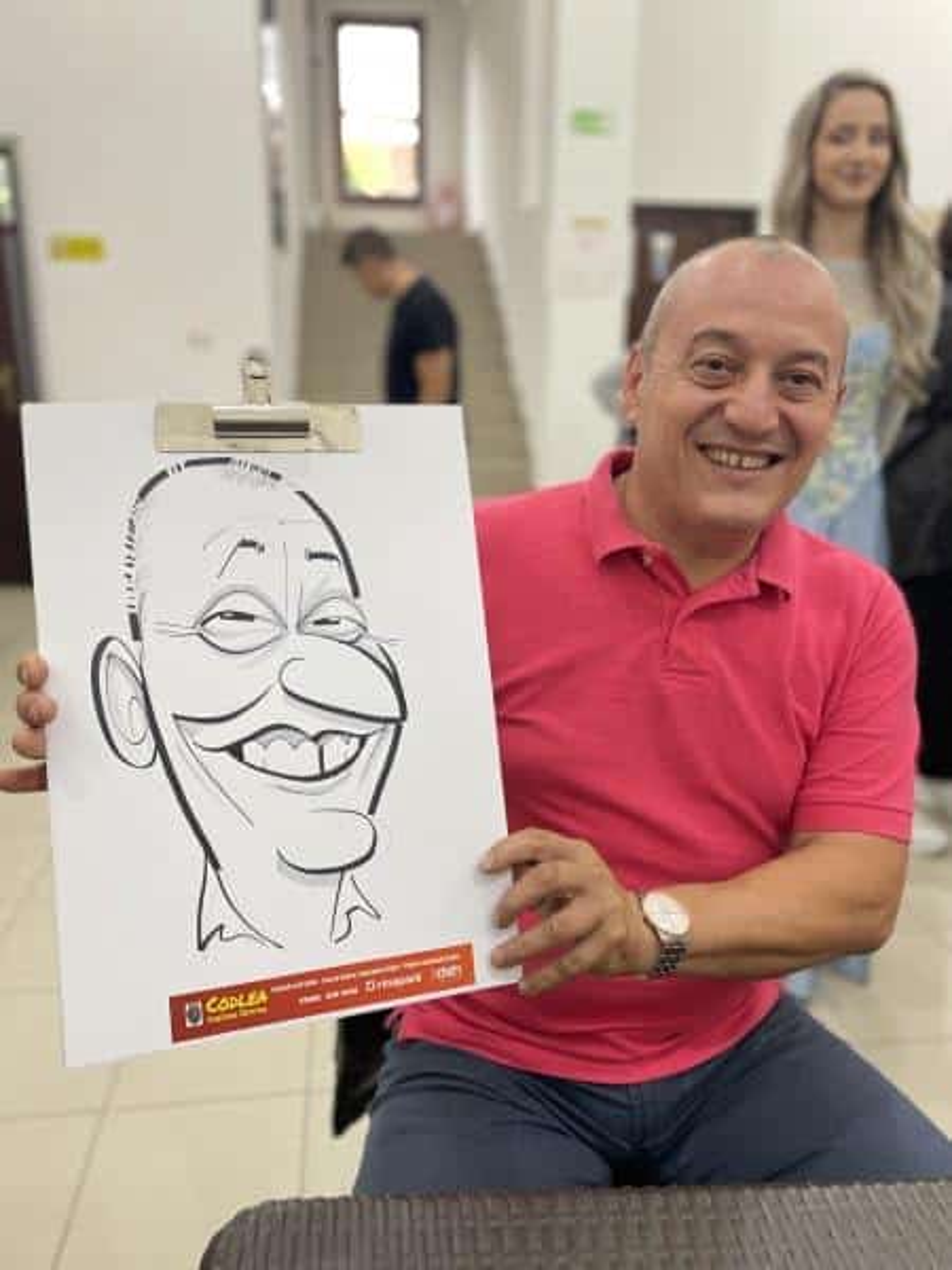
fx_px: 953
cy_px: 635
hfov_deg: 53.1
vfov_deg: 67.3
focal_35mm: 26
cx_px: 476
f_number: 1.6
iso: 160
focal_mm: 4.2
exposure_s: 1/50
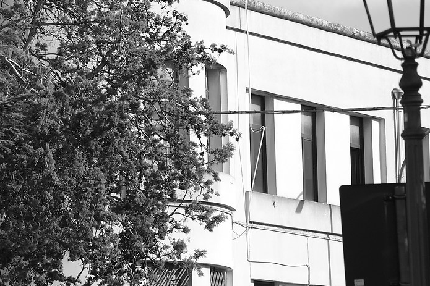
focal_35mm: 259
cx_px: -226
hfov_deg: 7.8
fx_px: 3093
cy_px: 124
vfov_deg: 5.3
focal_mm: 50
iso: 100
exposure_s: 1/1250
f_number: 2.8
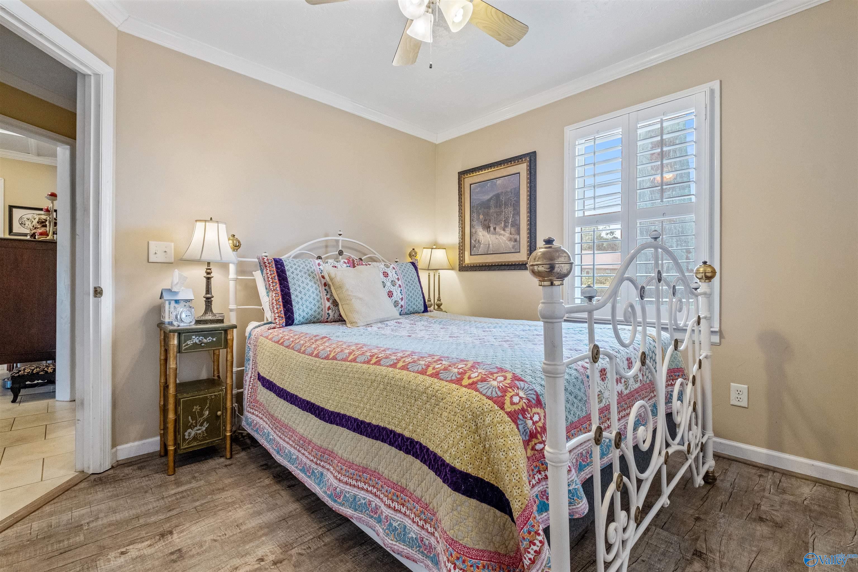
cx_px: 429
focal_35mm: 15
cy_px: 286
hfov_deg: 100.4
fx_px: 357
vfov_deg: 77.3
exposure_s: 1/500
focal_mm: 10
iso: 1250
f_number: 8
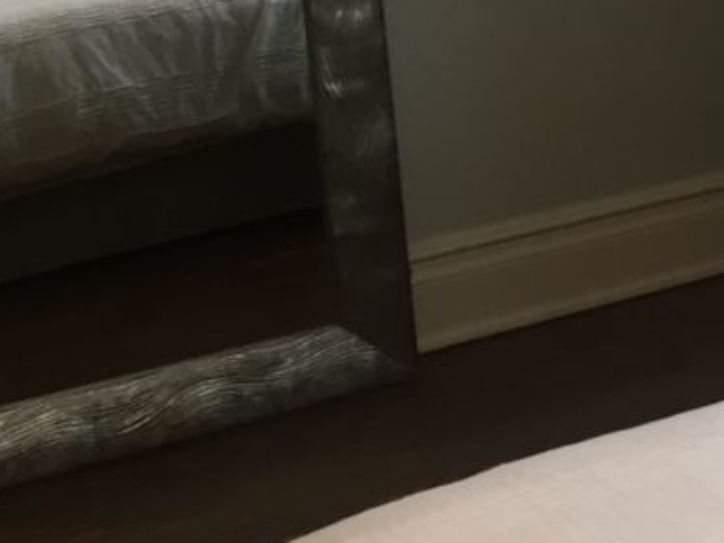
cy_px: -123
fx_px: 2280
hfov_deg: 16.0
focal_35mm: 109
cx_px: 1181
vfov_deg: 13.2
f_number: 2.2
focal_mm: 4.15
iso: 80
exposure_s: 1/30
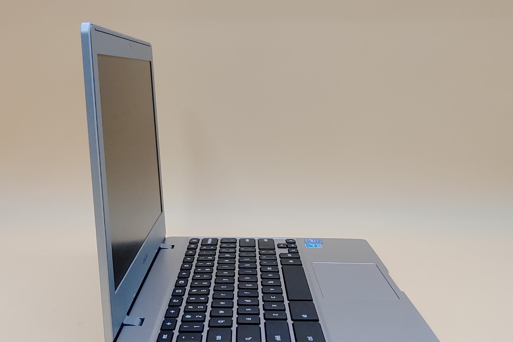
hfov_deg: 42.7
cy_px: 189
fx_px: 655
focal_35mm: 46
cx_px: 257
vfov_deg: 29.2
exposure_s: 1/120
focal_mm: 4.36
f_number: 1.8
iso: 50
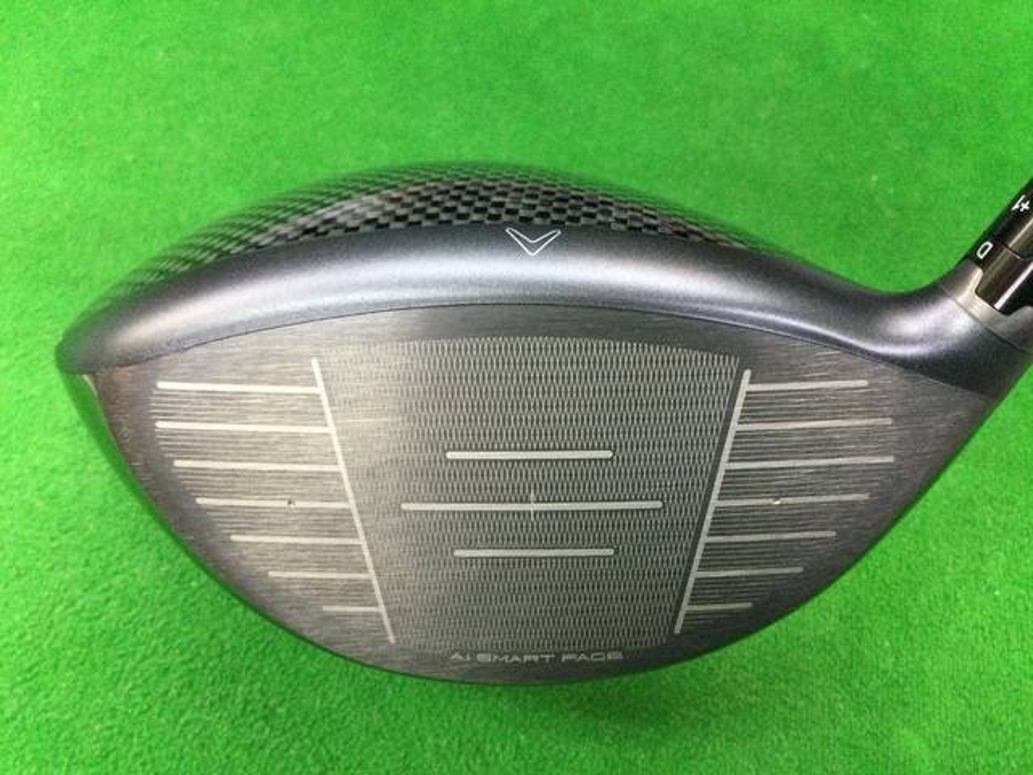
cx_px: 516
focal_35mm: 31
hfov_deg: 58.4
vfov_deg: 45.4
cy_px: 388
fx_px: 925
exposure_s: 1/30
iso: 200
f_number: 2.4
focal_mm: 3.3
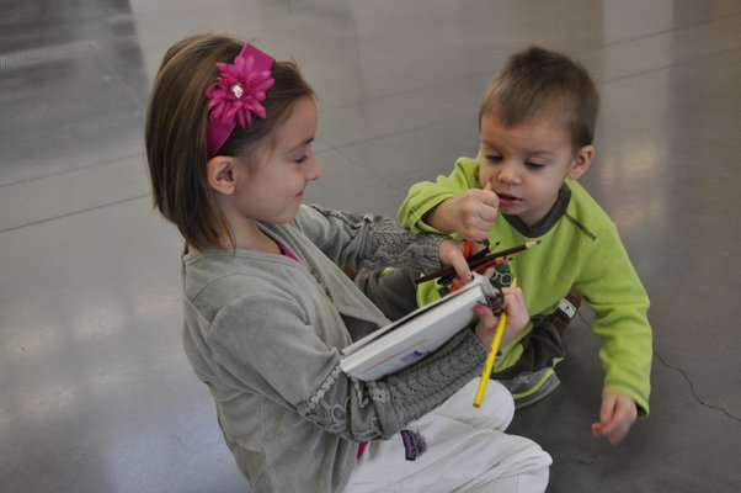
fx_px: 802
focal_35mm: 39
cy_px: 246
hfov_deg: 49.6
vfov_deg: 34.1
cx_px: 370
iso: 1250
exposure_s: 1/125
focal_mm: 26
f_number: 4
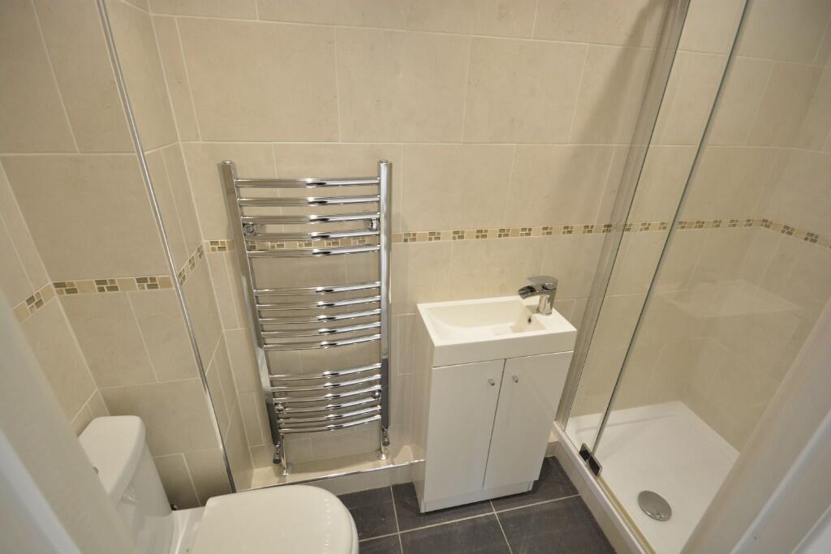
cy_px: 277
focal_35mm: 15
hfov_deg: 100.4
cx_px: 416
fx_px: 346
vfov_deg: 77.3
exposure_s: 1/13
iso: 400
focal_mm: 10
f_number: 8
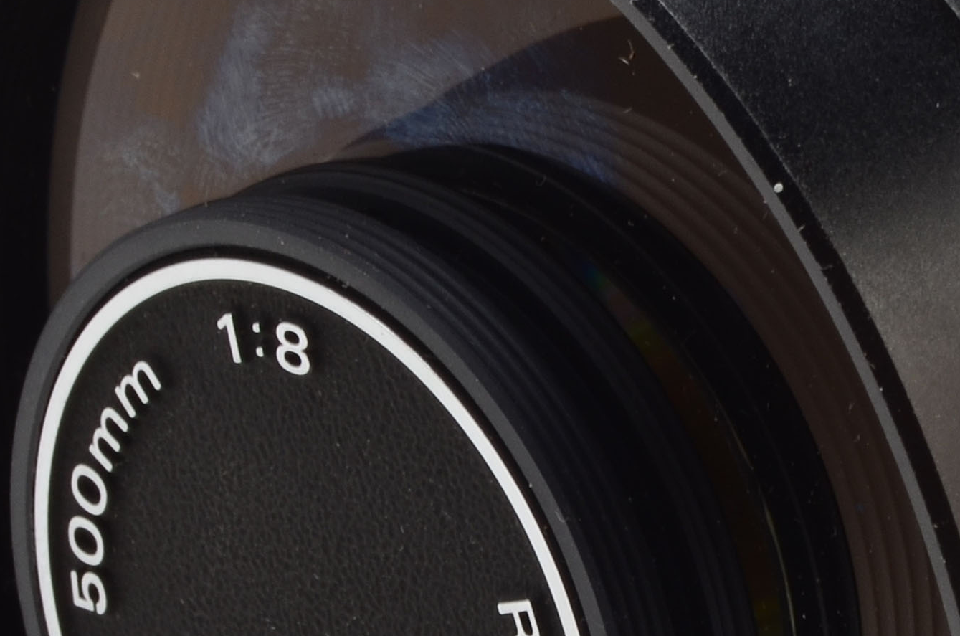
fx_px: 7638
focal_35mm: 287
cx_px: 1093
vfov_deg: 4.8
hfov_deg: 7.1
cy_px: 449
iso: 100
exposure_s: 1/160
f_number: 18
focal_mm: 52
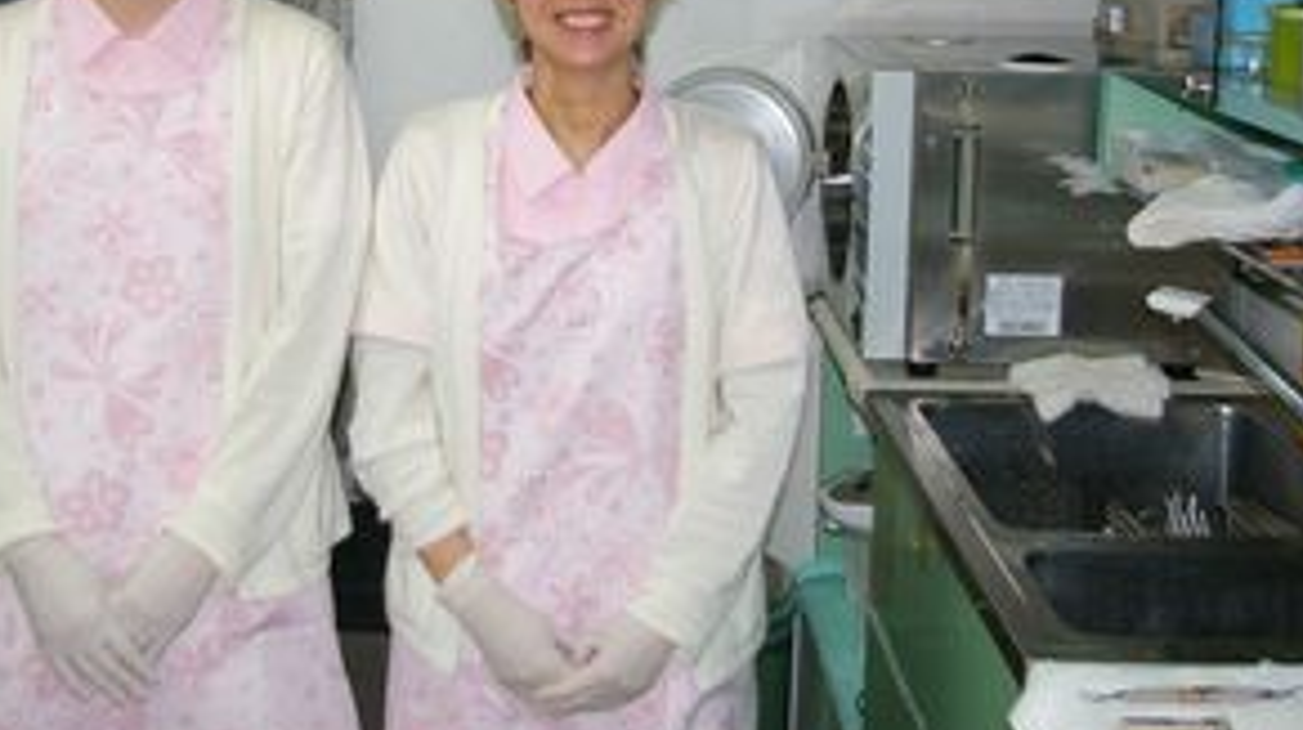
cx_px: 528
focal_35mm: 54
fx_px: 1864
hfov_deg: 38.4
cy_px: 31
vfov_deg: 21.5
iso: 200
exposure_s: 1/30
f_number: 4
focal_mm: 20
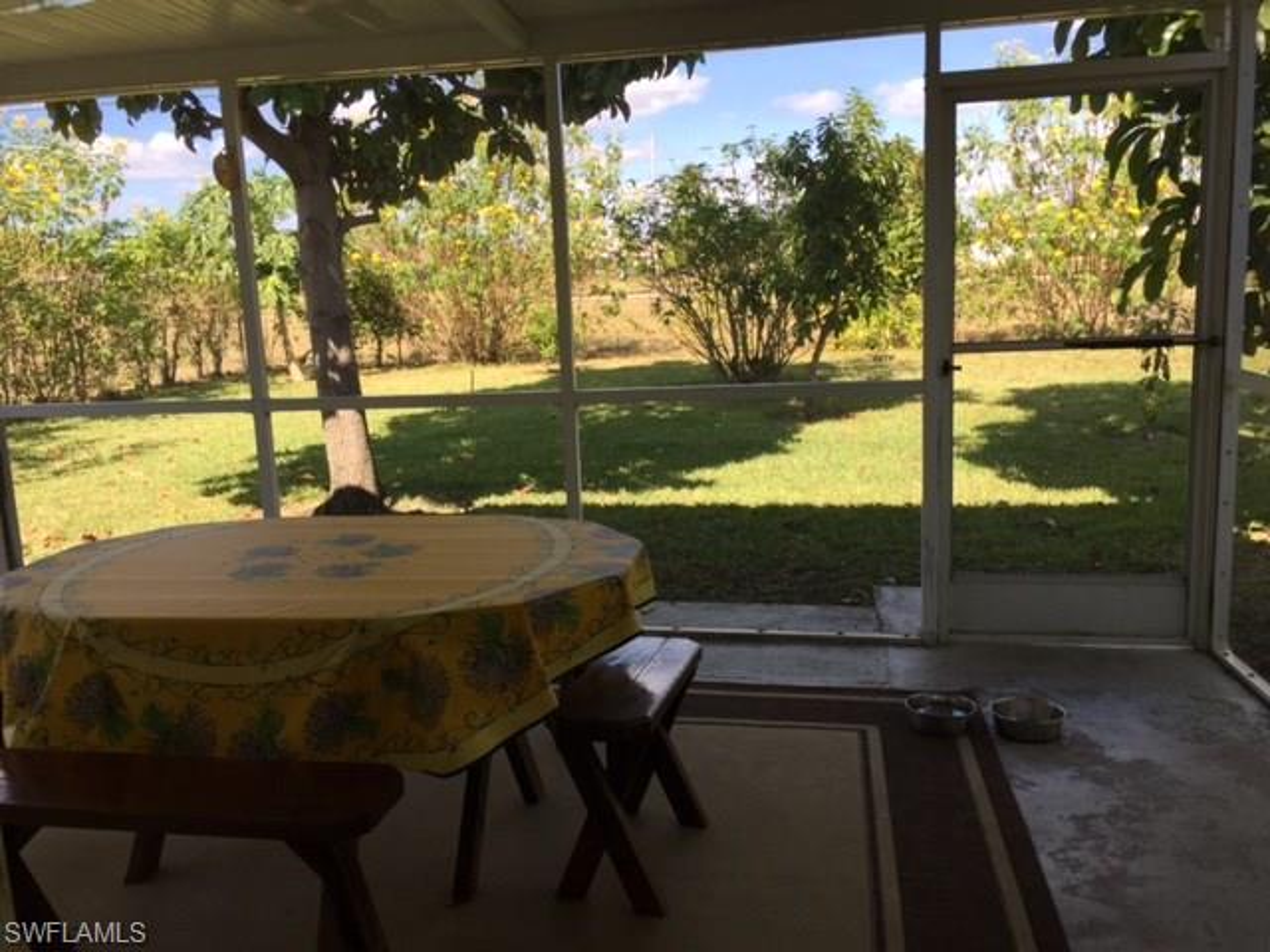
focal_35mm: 29
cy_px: 476
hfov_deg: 61.7
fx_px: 1064
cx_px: 635
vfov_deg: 48.2
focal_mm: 4.15
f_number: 2.2
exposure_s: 1/488
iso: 32
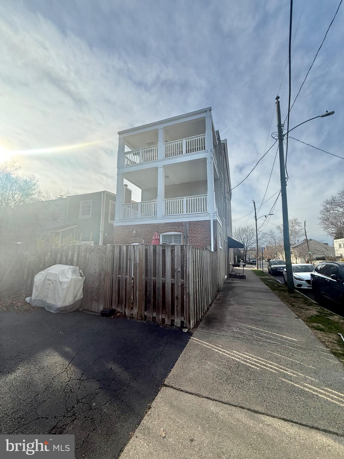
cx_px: 172
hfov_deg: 85.7
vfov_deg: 102.1
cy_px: 230
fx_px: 186
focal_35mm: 14
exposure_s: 1/2092
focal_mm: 2.22
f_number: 2.2
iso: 80
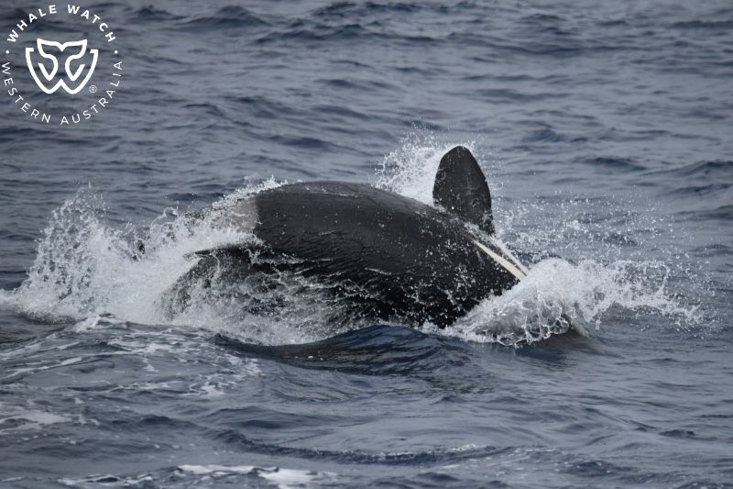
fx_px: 12213
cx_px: 366
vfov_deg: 2.3
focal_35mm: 600
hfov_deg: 3.4
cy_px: 244
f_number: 6.3
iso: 1000
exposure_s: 1/8000
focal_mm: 600
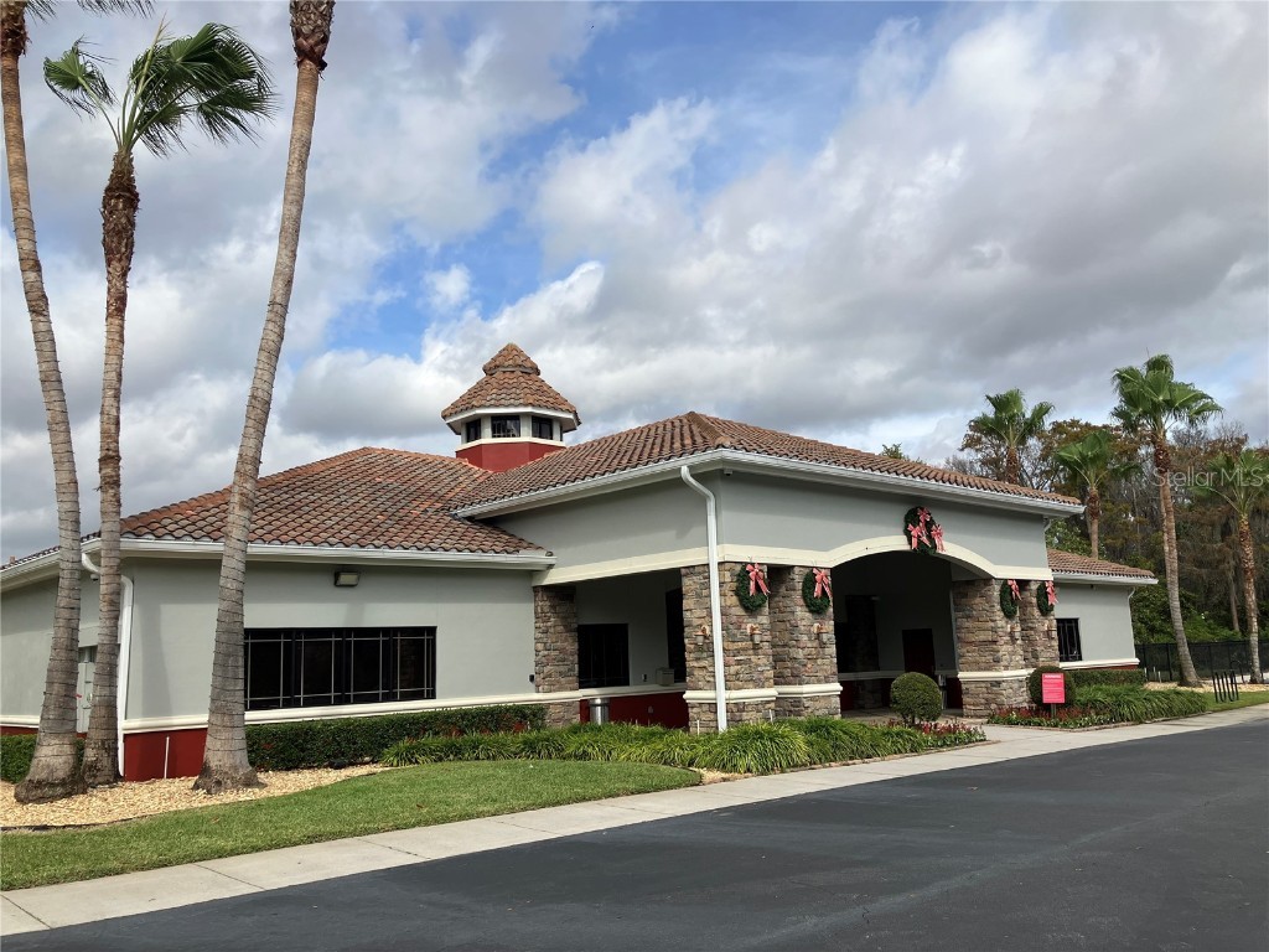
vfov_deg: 49.7
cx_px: 634
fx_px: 1026
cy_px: 476
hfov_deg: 63.4
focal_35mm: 28
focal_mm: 3.99
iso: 32
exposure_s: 1/2558
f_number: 1.8
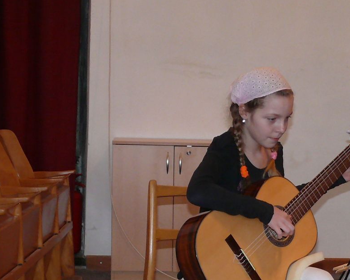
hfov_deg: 17.4
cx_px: 341
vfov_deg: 14.2
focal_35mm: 108
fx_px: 1119
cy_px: 208
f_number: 2.8
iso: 200
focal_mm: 8.4
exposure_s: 1/40
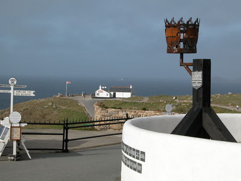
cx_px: 120
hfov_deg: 22.3
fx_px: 613
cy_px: 90
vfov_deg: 16.8
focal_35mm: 88
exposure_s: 1/532
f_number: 6.3
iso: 100
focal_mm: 22.3
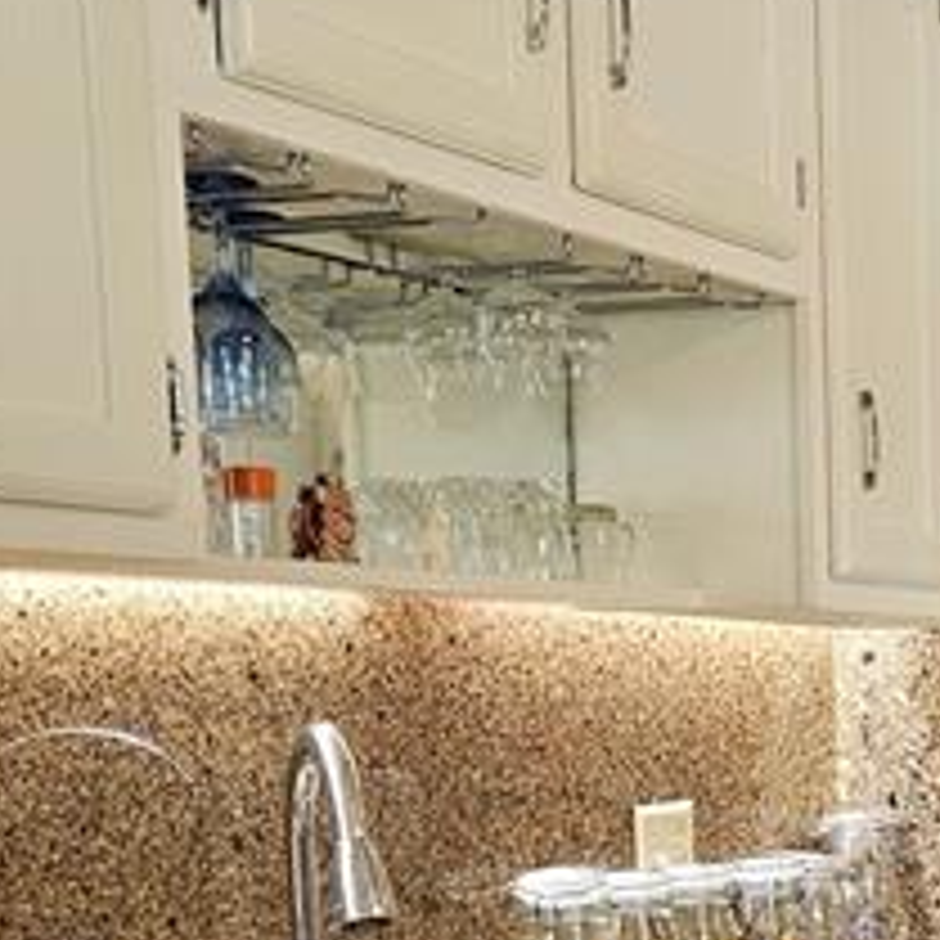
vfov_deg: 21.0
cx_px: 1192
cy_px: 1066
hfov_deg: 20.4
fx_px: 2396
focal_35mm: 78
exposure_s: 1/120
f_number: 1.8
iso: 125
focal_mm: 5.4
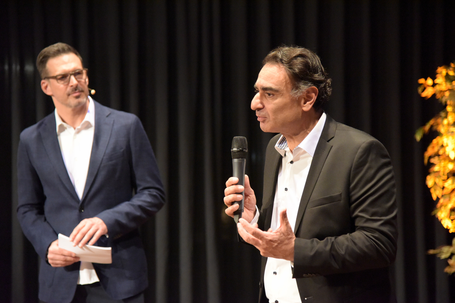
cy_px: 152
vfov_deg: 14.4
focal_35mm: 95
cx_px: 228
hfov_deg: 21.5
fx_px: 1201
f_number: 4
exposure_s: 1/100
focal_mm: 95
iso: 8000
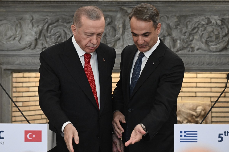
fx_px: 1017
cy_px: 76
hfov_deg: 12.8
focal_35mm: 160
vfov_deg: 8.6
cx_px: 114
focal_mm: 160
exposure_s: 1/320
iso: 5000
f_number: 4.5
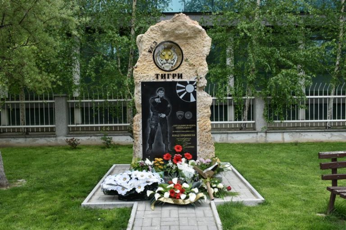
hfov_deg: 57.2
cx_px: 173
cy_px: 115
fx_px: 317
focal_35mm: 33
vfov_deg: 40.0
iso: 400
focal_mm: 22
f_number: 8
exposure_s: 1/250
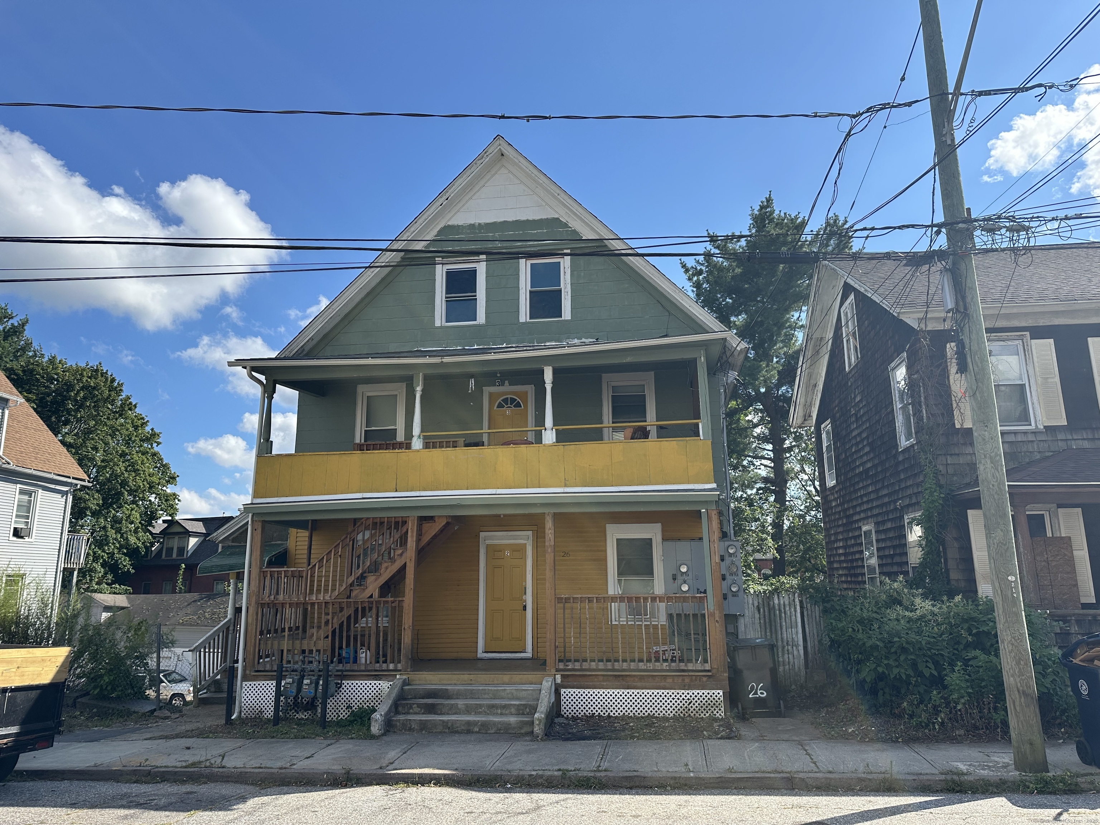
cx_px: 550
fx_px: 763
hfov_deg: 71.6
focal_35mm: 24
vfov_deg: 56.8
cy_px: 412
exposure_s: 1/3861
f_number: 1.78
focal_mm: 6.86
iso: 80
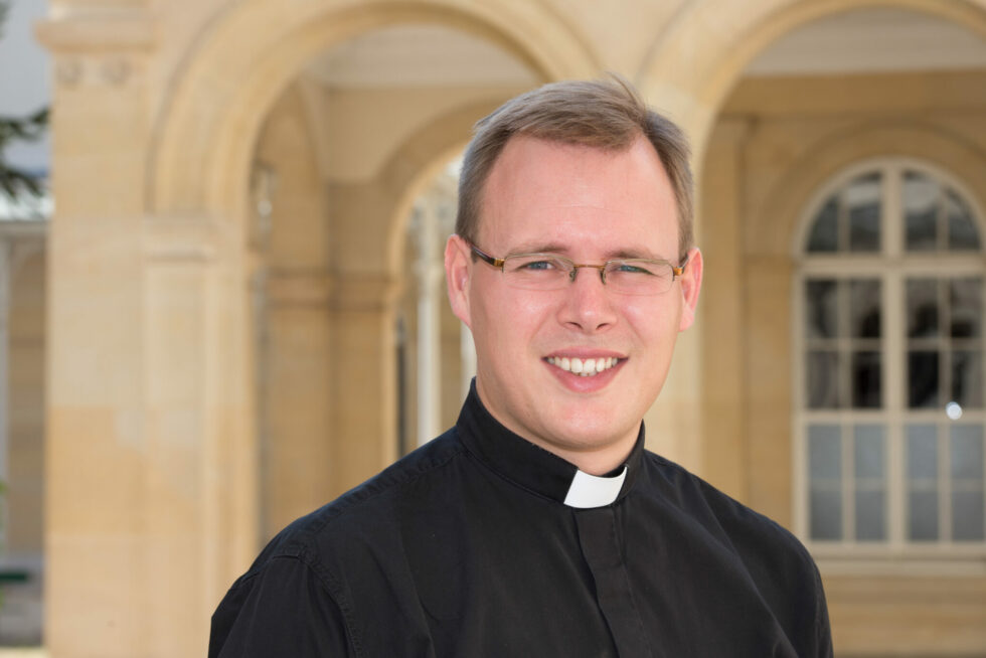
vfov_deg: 12.5
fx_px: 3013
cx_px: 493
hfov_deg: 18.6
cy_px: 329
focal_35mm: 110
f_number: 10
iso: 400
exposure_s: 1/160
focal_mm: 110
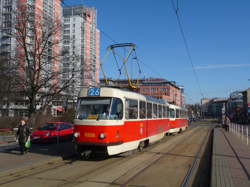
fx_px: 260
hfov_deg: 51.4
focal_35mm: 36
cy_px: 94
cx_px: 125
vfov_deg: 39.7
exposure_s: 1/640
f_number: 9
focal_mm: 6
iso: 200
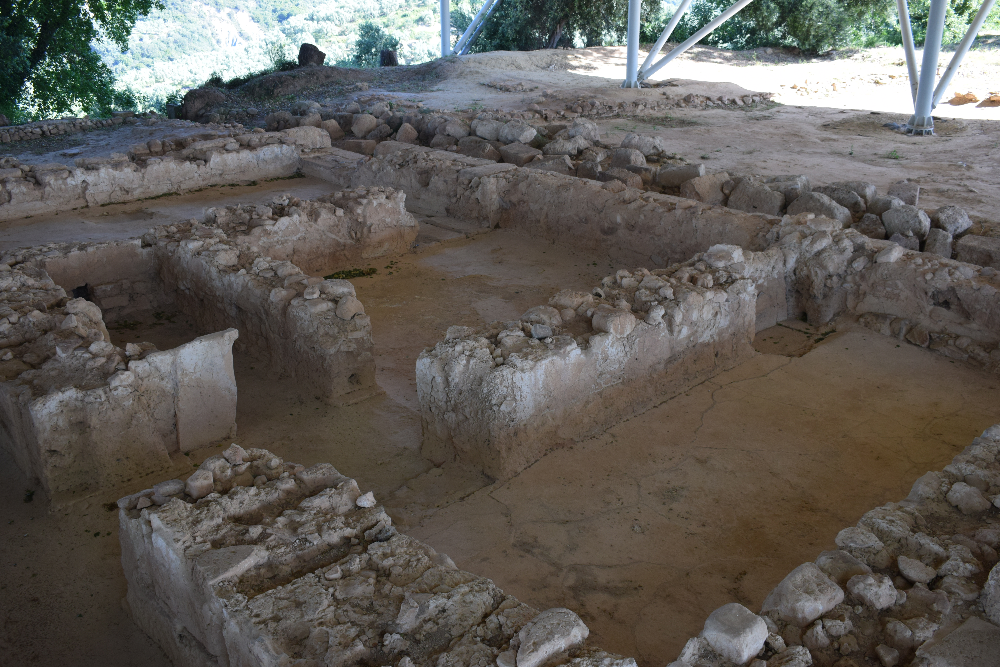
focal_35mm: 33
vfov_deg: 40.0
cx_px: 500
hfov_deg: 57.2
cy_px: 334
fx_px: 917
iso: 400
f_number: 5.6
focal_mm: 22
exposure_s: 1/125
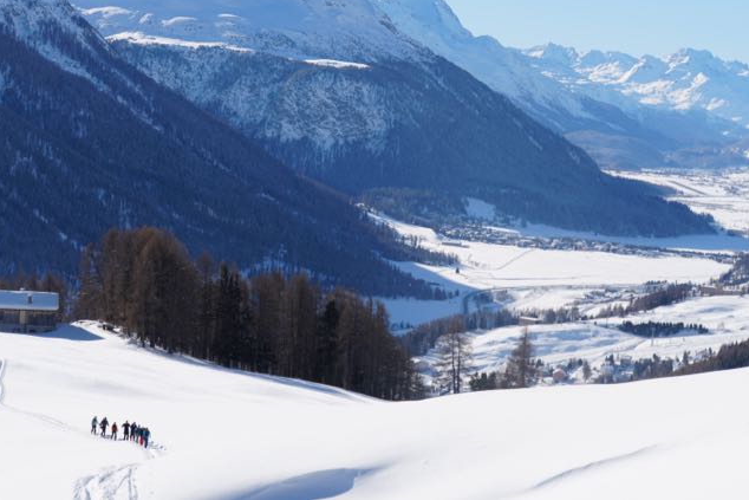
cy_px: 249
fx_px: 2143
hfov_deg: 19.8
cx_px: 373
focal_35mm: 103
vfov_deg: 13.3
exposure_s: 1/200
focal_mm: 68
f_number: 11
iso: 100
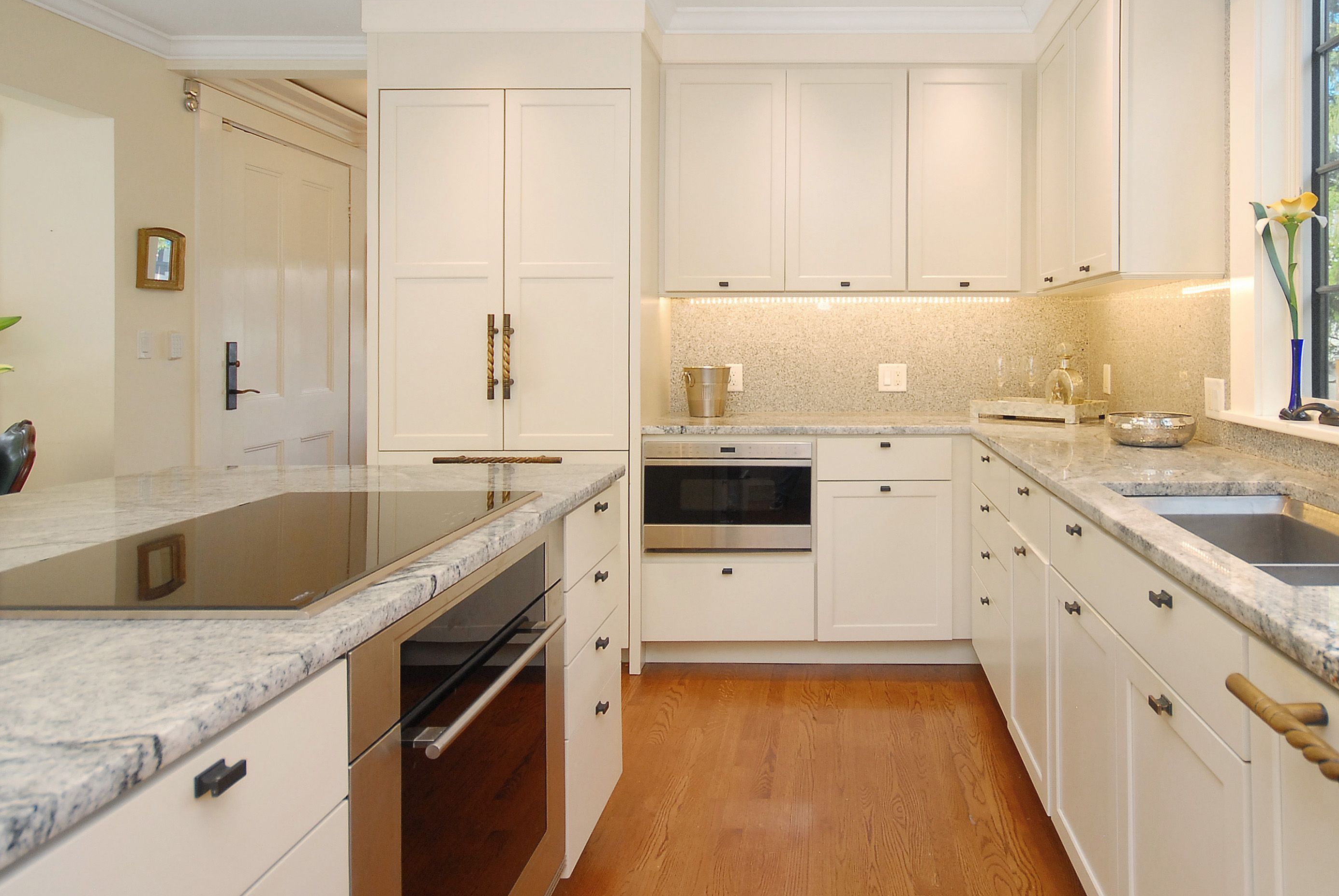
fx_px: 782
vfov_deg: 59.5
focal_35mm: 21
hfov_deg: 79.9
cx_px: 821
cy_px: 395
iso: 400
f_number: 5
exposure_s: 1/60
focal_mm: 10
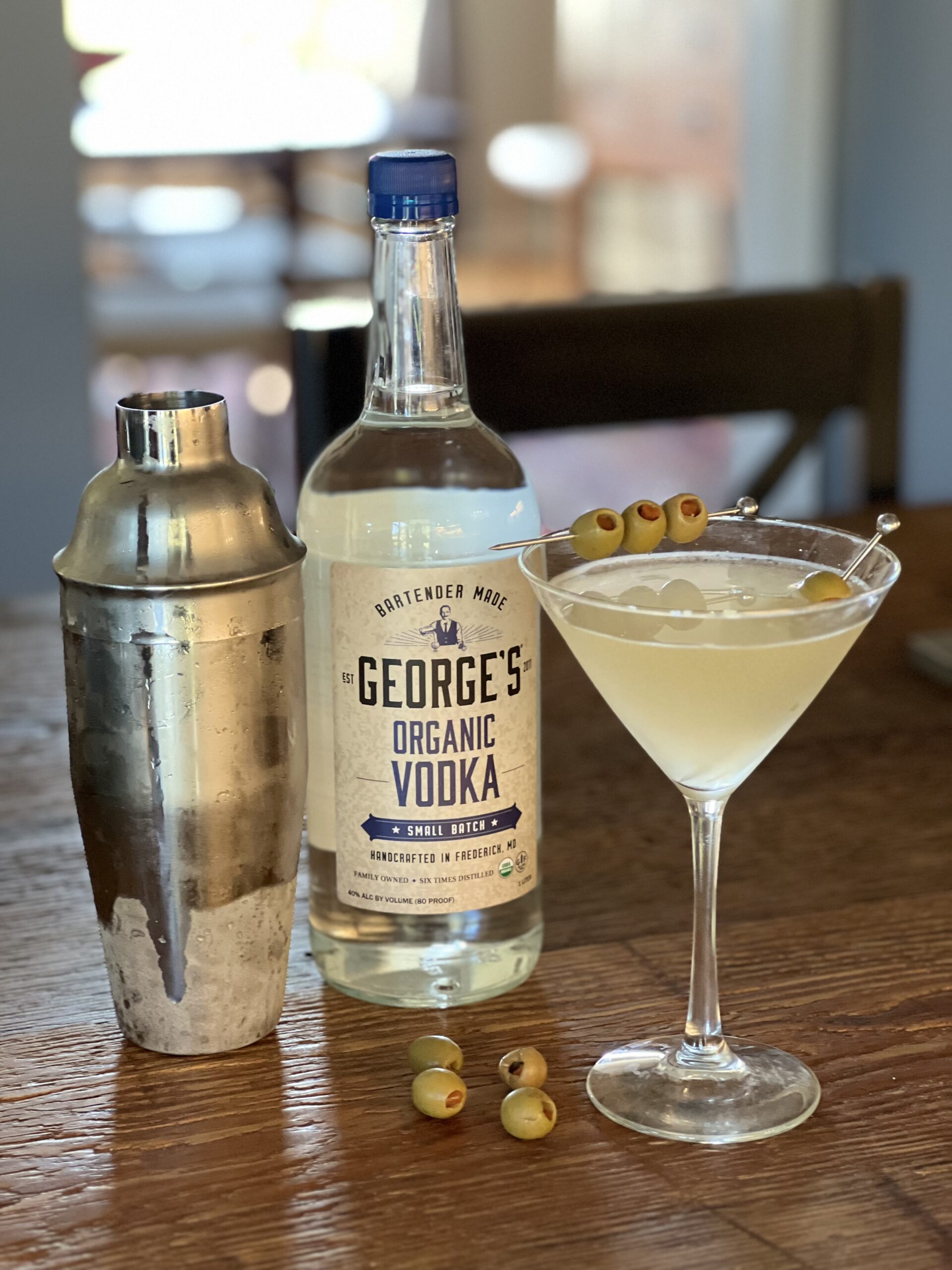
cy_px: 635
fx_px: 2824
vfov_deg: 25.3
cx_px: 476
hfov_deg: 19.1
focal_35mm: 77
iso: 320
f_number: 2.8
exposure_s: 1/30
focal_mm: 9
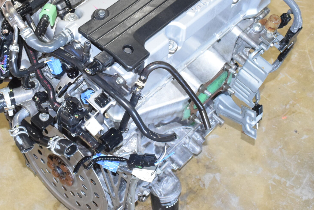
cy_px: 72
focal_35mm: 68
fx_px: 594
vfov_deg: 20.0
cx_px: 124
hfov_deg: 29.6
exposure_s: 1/60
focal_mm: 26
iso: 4500
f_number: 7.1
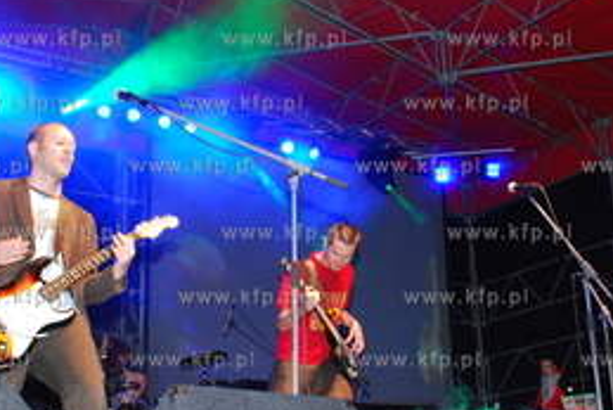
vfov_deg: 26.4
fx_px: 869
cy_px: 265
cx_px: 367
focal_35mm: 51
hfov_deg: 38.7
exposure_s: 1/60
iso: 1250
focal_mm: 22
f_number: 8
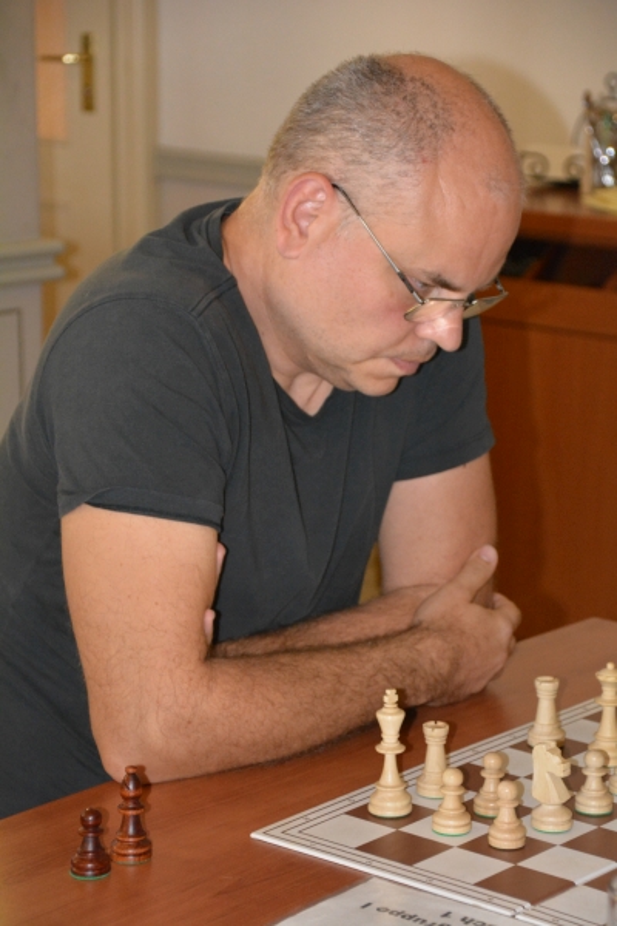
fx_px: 2699
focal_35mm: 105
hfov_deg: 13.0
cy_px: 463
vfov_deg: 19.5
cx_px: 308
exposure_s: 1/60
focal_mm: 70
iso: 3200
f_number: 5.3
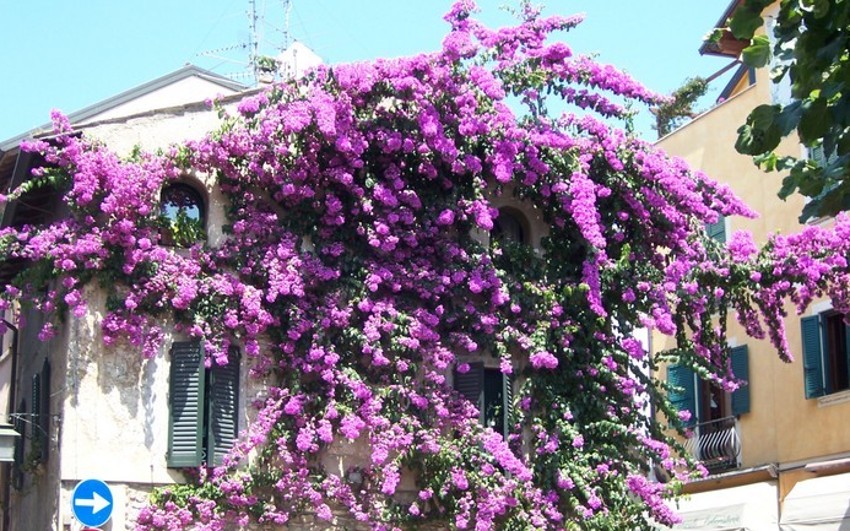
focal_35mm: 60
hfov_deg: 34.0
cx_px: 422
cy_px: 291
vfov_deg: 21.6
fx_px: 1390
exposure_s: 1/250
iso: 80
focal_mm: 9.6
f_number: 3.6
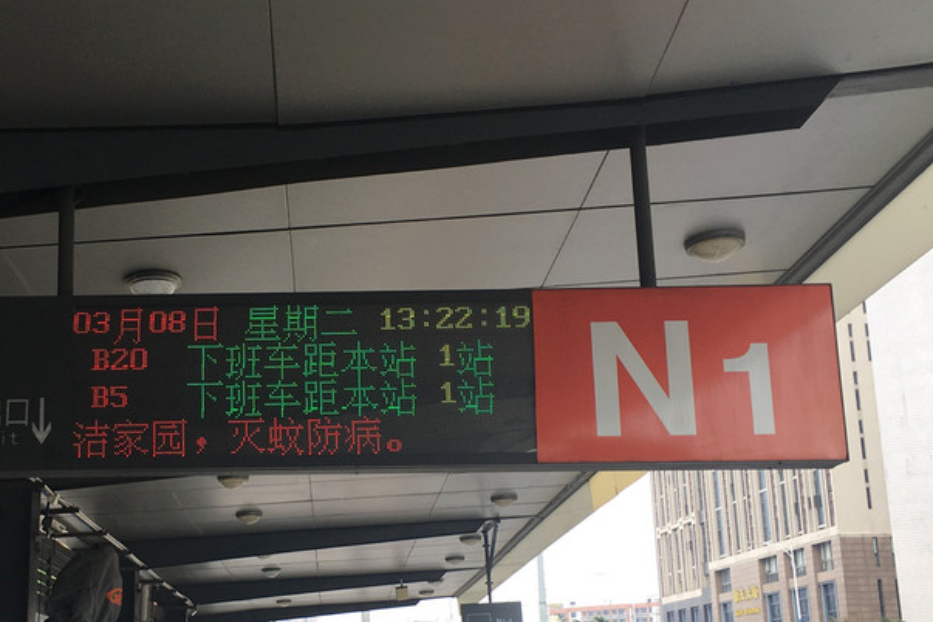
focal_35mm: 50
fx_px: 1296
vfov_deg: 26.8
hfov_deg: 39.0
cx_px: 292
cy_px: 421
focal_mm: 4.15
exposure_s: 1/257
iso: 25
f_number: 2.2
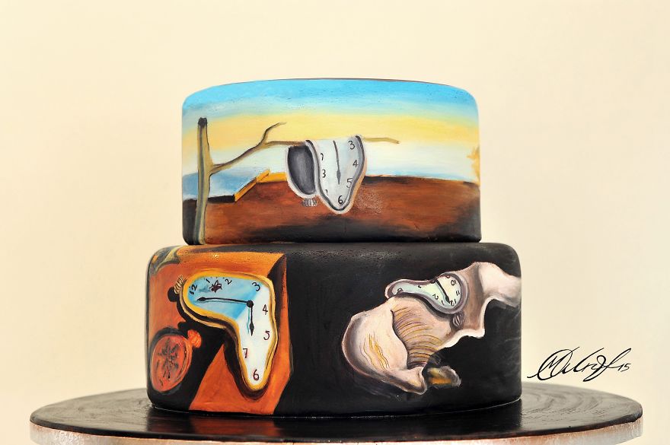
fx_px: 1302
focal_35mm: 70
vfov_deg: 19.4
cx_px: 335
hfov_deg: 28.9
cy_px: 222
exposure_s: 1/15
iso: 400
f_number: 8
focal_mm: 70
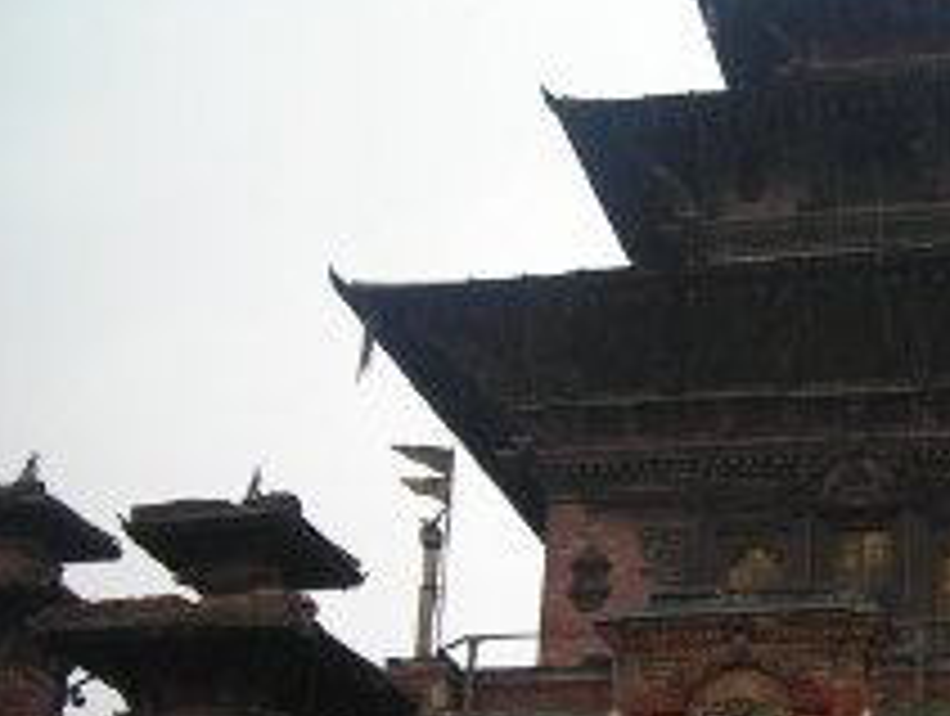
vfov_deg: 21.2
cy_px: 522
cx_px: 752
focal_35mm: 69
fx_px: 1897
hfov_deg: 27.6
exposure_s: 1/103
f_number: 3.2
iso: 50
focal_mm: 6.3
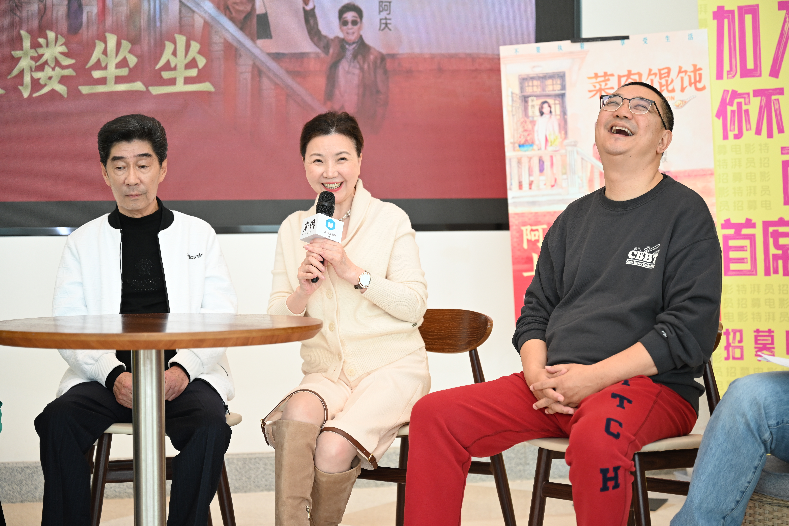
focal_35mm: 70
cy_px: 263
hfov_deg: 28.8
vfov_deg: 19.5
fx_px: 1534
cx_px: 394
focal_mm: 70
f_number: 2.8
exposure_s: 1/160
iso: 500
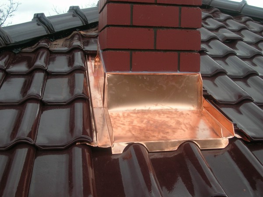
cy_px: 98
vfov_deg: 32.1
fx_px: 342
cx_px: 132
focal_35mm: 45
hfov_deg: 42.1
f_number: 3.1
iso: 50
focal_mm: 7.5
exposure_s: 1/61.5
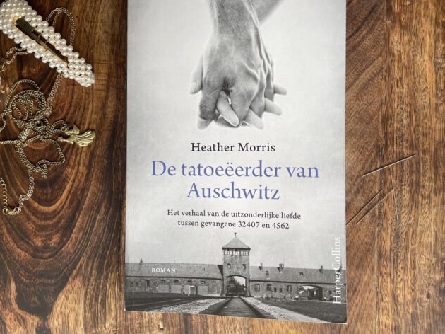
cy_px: 150
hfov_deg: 58.1
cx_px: 191
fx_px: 398
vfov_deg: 45.4
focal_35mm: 31
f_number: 1.6
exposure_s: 1/121
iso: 100
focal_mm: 4.2
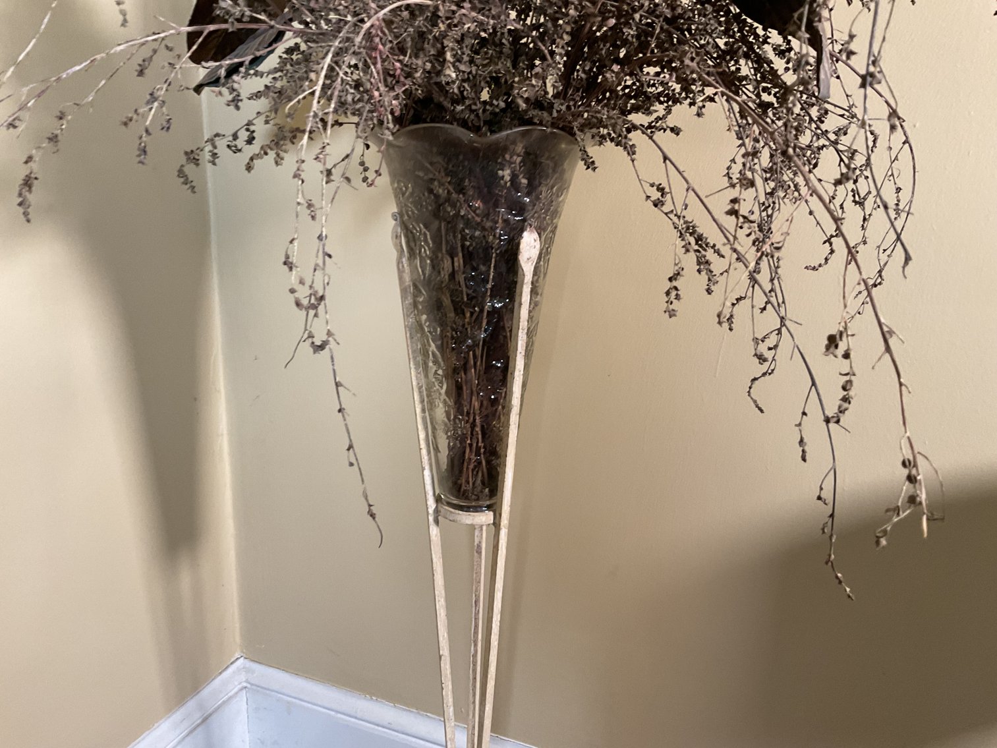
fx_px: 835
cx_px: 498
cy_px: 374
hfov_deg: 61.7
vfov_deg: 48.2
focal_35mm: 29
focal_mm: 3
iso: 100
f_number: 1.8
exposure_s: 1/60
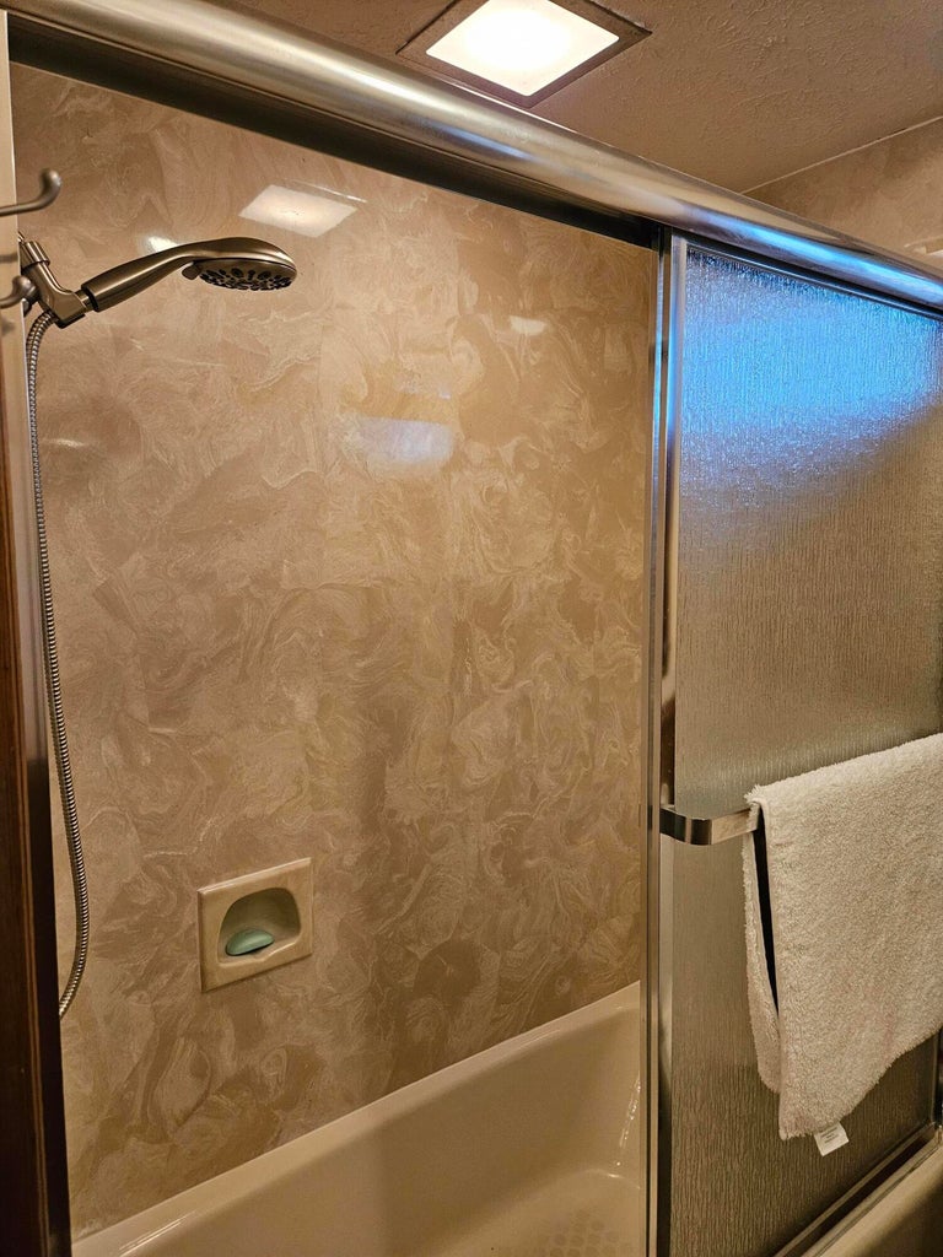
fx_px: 835
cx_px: 472
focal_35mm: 23
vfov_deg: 73.9
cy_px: 628
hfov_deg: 58.9
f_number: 1.8
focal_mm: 5.4
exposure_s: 1/120
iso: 400
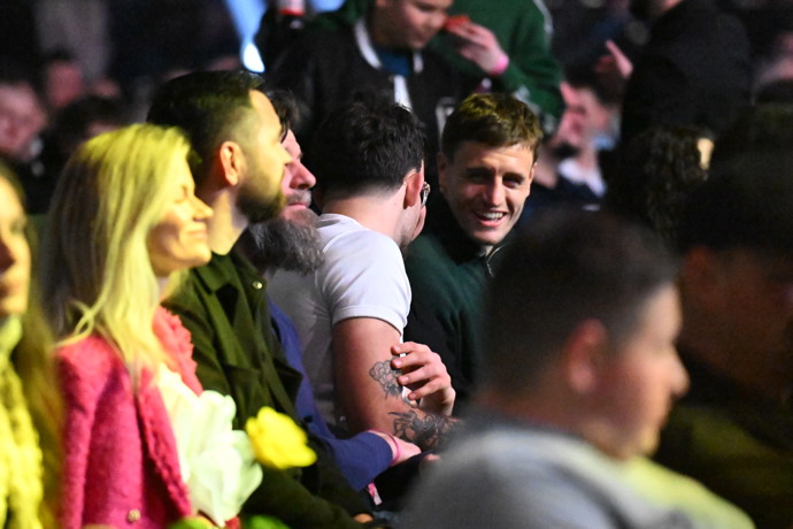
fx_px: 6608
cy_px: 264
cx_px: 396
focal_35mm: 300
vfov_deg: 4.6
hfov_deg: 6.9
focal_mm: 200
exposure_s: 1/1600
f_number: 2.8
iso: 25600
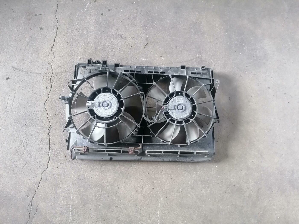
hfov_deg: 65.3
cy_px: 112
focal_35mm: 27
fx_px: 233
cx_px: 150
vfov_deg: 51.4
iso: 320
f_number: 1.8
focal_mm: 4.75
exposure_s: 1/33.3
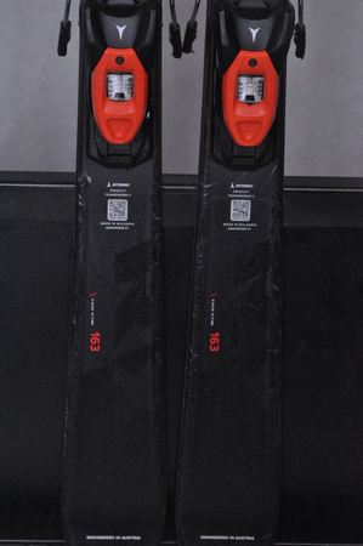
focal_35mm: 120
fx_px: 1819
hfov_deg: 11.4
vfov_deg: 17.1
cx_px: 182
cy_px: 273
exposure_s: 1/125
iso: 3200
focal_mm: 80
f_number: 9.5
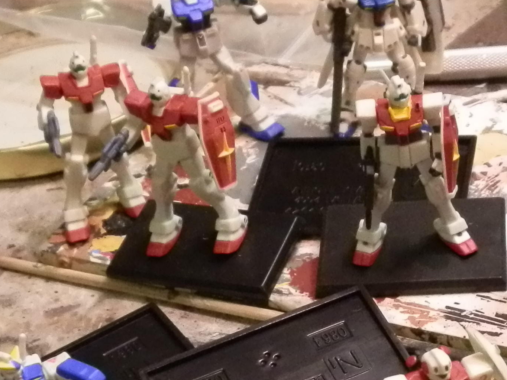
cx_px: 353
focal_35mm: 88
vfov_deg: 16.5
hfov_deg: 22.1
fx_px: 1289
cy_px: 375
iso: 400
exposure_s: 1/50
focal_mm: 5
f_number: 3.1
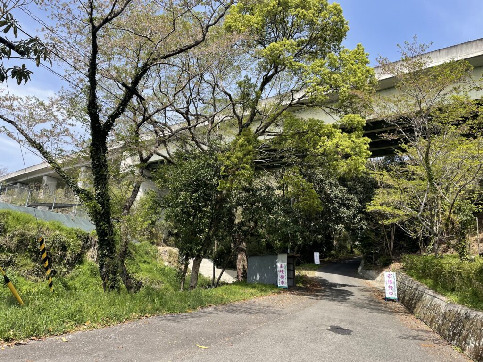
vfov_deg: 53.1
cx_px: 242
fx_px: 363
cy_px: 181
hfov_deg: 67.3
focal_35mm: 26
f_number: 1.6
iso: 32
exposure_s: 1/2132
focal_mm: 4.2
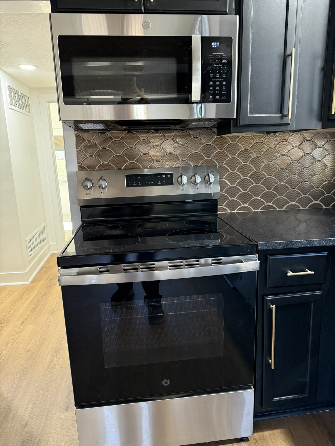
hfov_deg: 56.8
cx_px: 168
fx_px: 310
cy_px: 223
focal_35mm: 24
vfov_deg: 71.6
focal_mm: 6.76
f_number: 1.78
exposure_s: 1/60
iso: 640
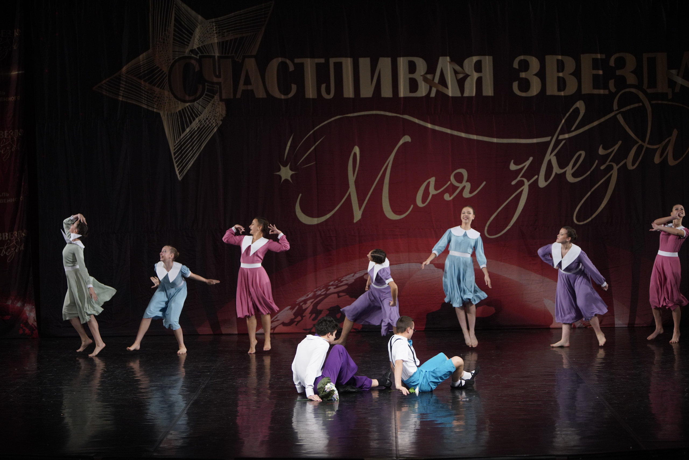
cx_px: 344
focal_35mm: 110
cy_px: 230
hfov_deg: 18.6
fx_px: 2105
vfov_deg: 12.5
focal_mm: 110
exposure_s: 1/500
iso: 1600
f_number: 2.8
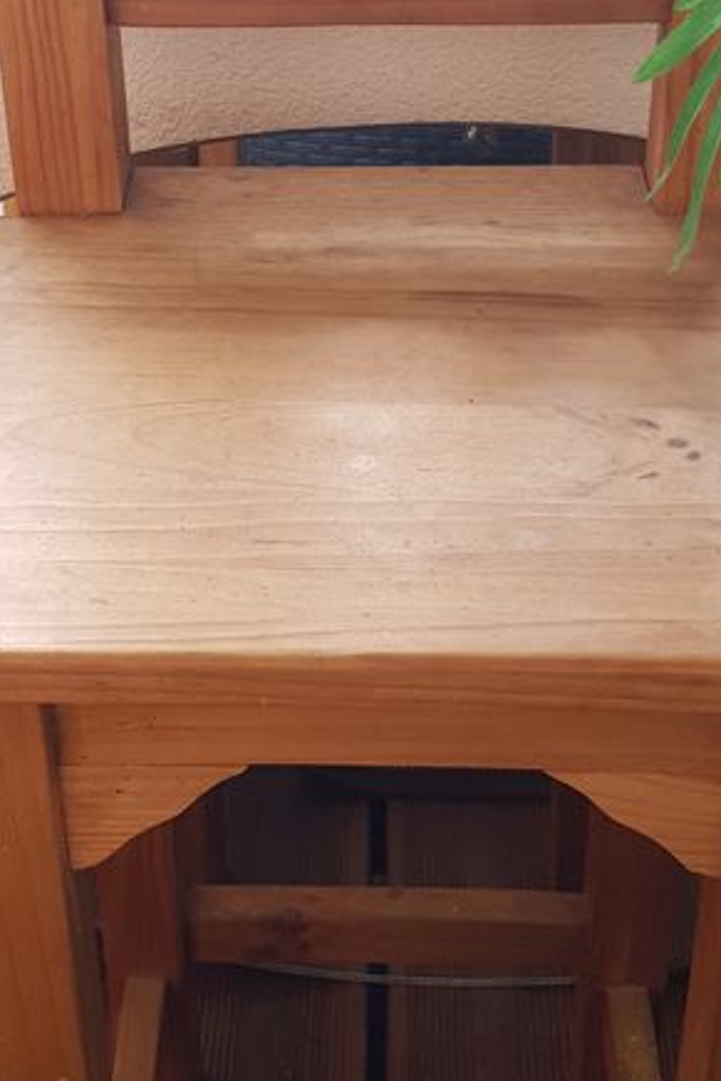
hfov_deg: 21.9
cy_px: 409
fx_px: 1861
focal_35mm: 62
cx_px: 292
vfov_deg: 32.2
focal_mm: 4.2
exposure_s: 1/50
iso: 50
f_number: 1.7
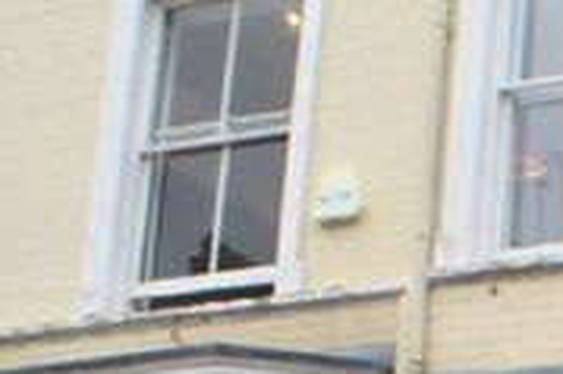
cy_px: 658
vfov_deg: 9.7
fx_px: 2109
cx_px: 1044
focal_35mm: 135
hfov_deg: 13.5
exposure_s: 1/160
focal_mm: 23
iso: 400
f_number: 9
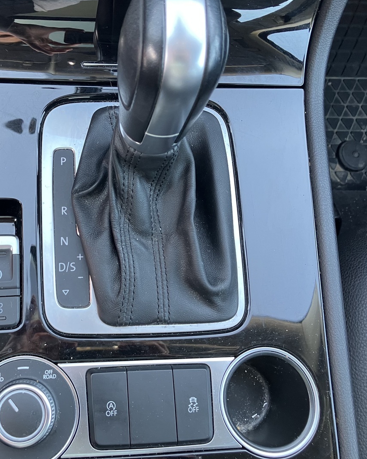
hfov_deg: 39.4
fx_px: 502
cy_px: 227
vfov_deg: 49.1
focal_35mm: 37
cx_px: 110
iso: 80
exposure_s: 1/65
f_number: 1.8
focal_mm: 3.99
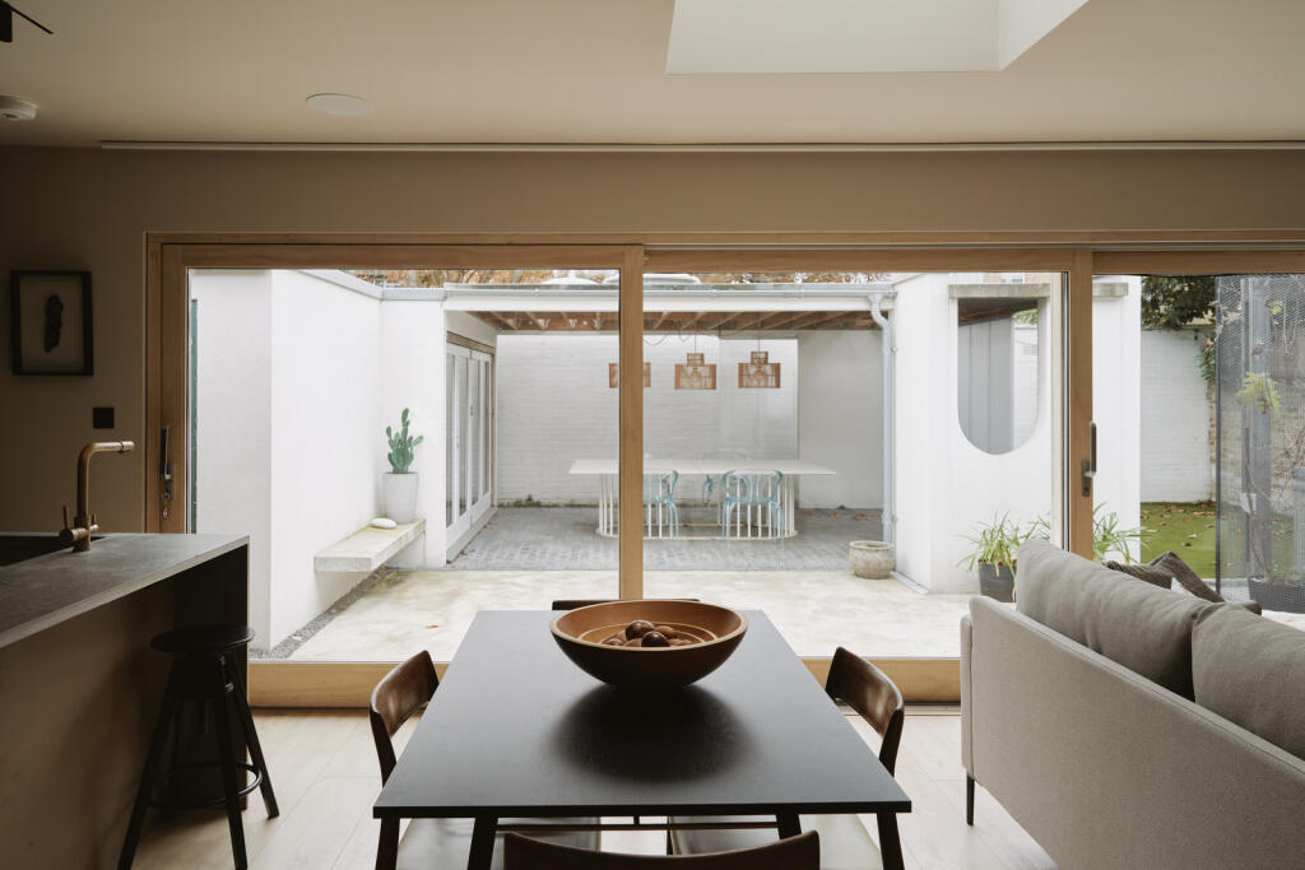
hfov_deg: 73.7
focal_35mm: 24
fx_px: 870
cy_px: 435
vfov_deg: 53.1
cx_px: 652
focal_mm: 24
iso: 100
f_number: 8
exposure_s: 1/25
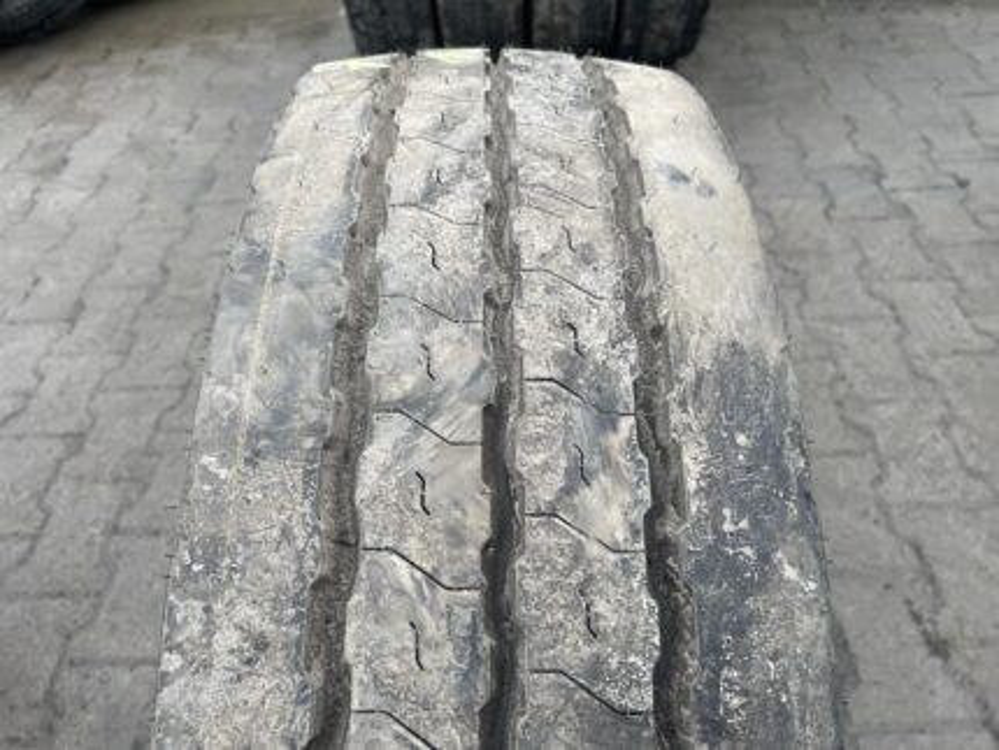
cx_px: 500
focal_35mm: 26
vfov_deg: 53.1
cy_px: 375
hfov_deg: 67.3
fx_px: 751
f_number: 1.6
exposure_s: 1/126
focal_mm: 4.2
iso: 32
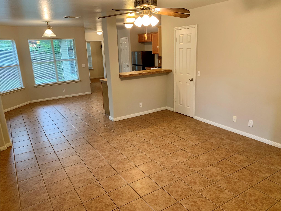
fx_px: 211
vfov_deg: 53.1
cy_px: 106
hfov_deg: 67.3
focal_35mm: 26
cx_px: 140
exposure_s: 1/60
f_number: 1.8
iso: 200
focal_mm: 4.25
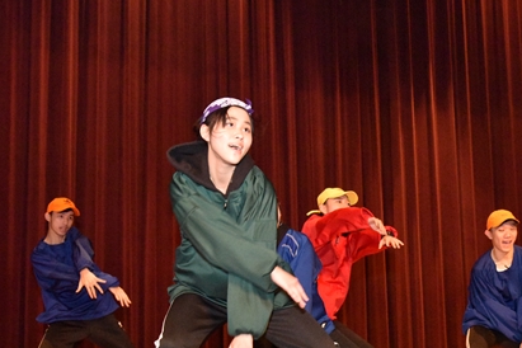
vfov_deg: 20.6
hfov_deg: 30.3
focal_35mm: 66
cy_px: 227
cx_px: 349
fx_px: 957
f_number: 8
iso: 12800
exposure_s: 1/400
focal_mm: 46
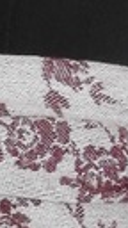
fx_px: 2625
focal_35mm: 435
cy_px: 314
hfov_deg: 2.8
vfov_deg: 4.9
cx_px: -233
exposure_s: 1/30
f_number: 4
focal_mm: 9
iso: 320
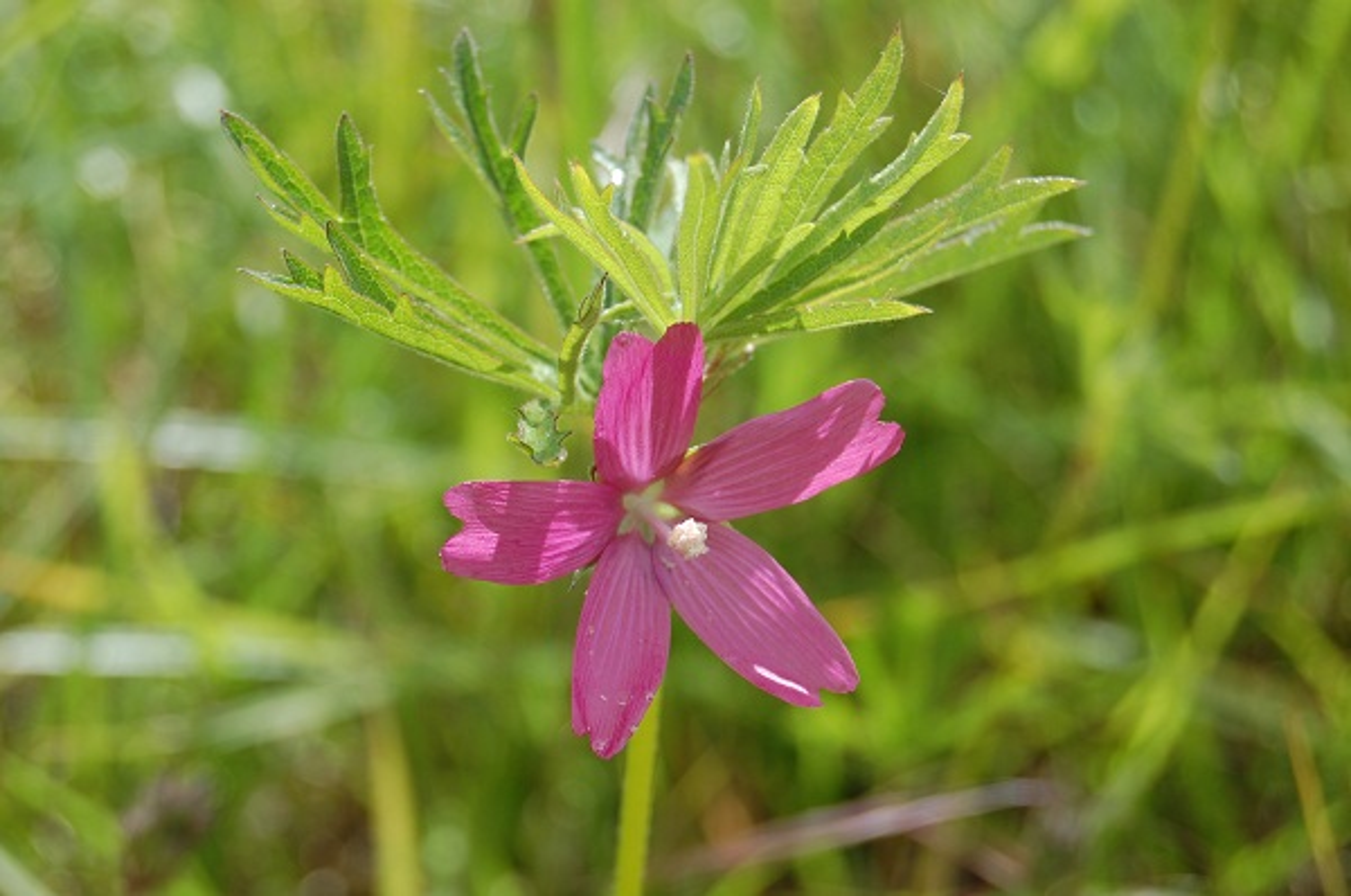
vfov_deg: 16.5
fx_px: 3091
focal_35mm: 82
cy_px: 448
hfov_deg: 24.7
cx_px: 676
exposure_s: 1/320
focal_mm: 55
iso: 200
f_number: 8
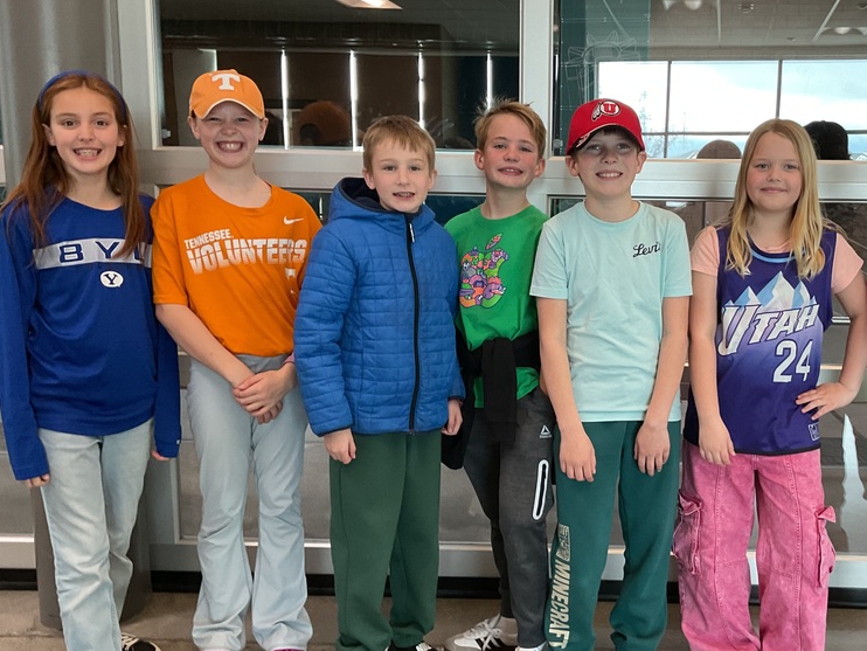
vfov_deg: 35.9
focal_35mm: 40
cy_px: 356
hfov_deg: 46.2
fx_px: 1002
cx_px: 568
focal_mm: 3
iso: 125
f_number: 1.8
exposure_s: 1/50
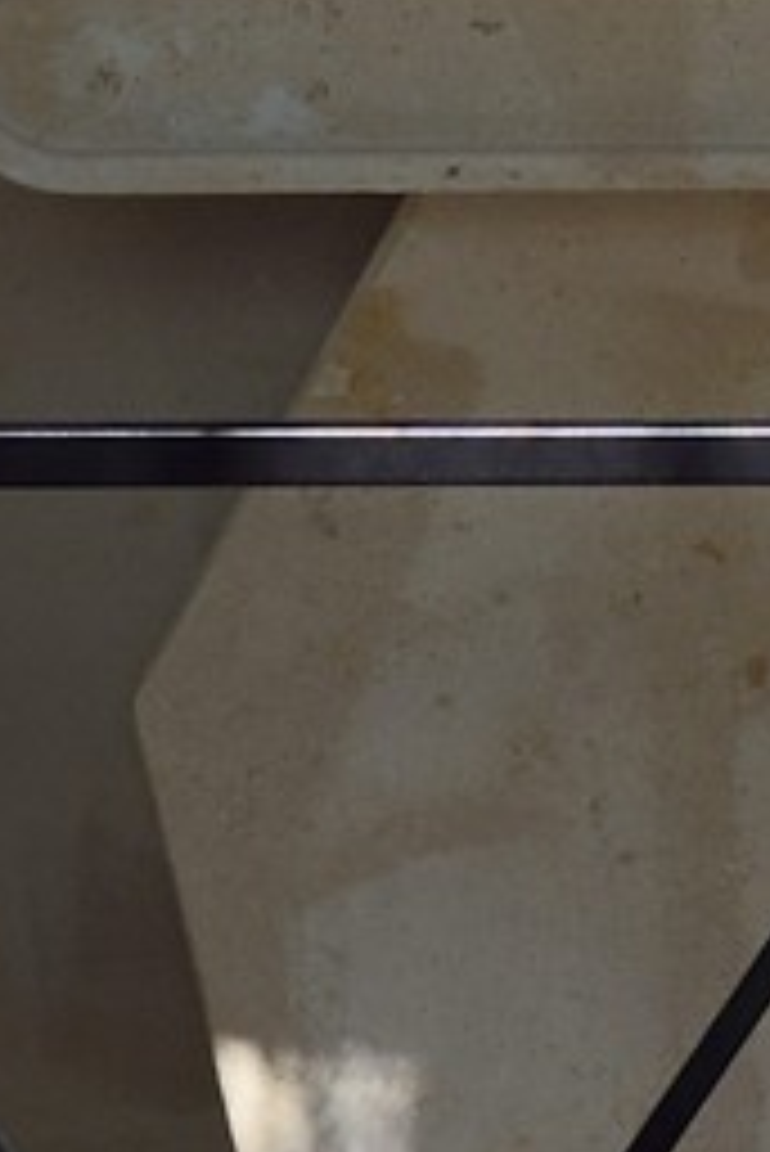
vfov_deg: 6.6
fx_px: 9611
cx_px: 1135
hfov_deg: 4.6
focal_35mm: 300
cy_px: -1472
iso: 800
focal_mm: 48
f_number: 13
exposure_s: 1/100
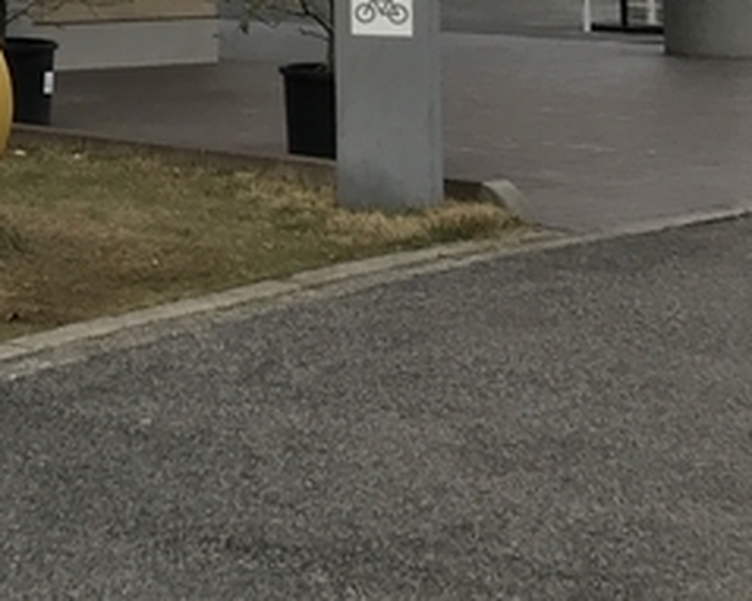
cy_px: -201
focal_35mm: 117
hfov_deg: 13.6
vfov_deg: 12.7
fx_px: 2603
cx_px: -828
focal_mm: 3.99
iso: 20
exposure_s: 1/208
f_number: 1.8
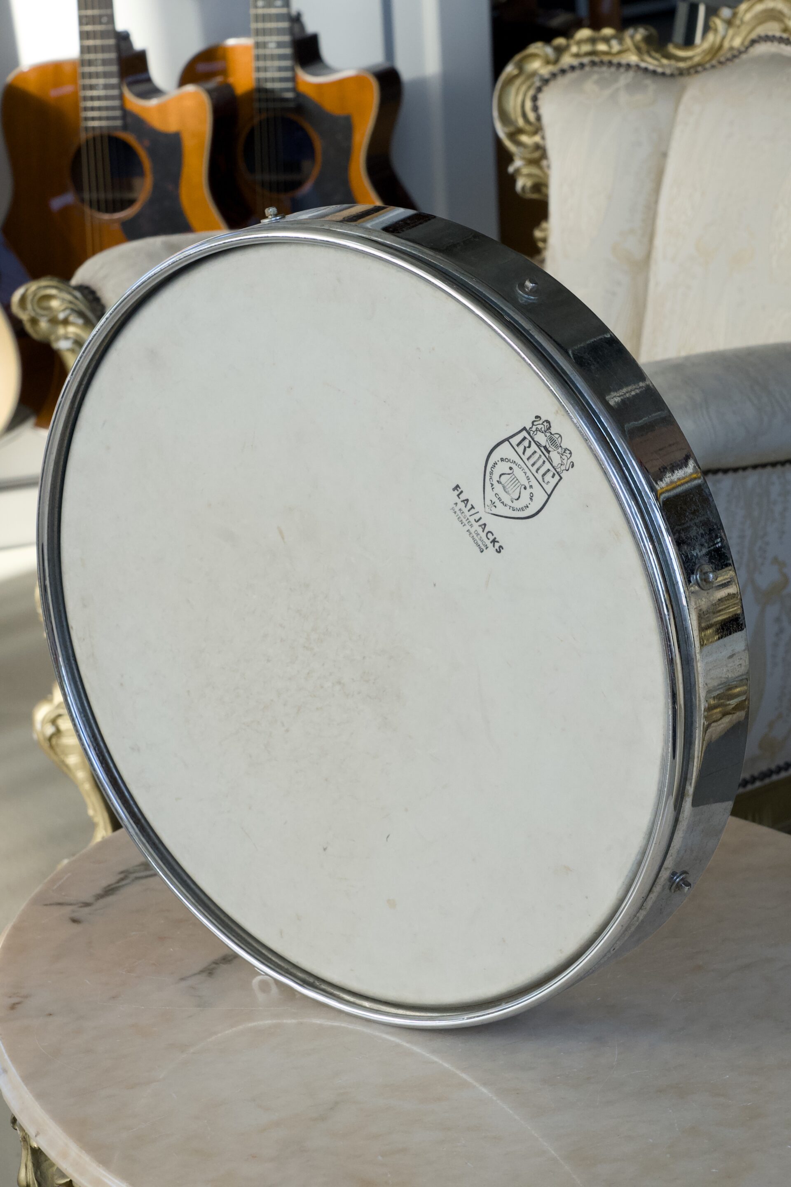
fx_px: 3691
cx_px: 396
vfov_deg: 18.3
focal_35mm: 112
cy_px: 594
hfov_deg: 12.2
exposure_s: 1/125
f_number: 11
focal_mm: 75
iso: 2000
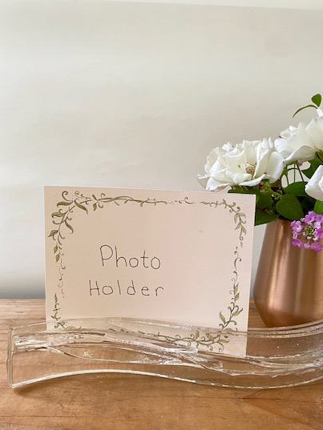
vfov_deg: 58.3
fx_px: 386
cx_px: 192
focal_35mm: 31
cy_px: 231
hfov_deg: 45.2
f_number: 1.8
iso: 160
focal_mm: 4.25
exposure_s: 1/60
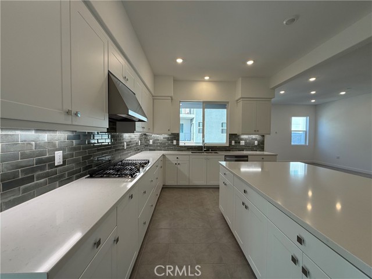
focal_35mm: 14
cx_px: 186
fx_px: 150
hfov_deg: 102.1
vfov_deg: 85.7
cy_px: 140
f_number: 2.2
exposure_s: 1/120
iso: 64
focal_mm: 2.22
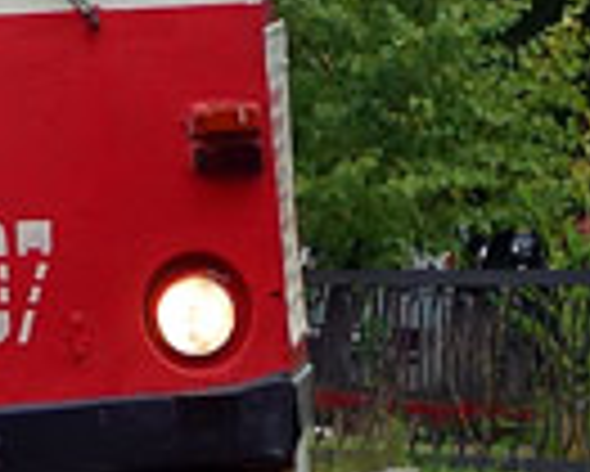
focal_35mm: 404
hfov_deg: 4.8
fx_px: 7060
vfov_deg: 3.8
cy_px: -665
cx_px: -189
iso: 125
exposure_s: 1/500
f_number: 3.2
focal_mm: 17.6
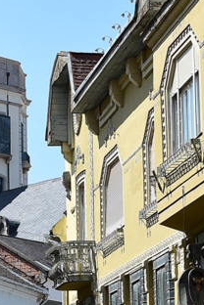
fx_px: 1309
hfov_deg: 8.9
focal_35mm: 154
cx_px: 68
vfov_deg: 13.2
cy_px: 277
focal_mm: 40
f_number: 11
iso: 400
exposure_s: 1/400
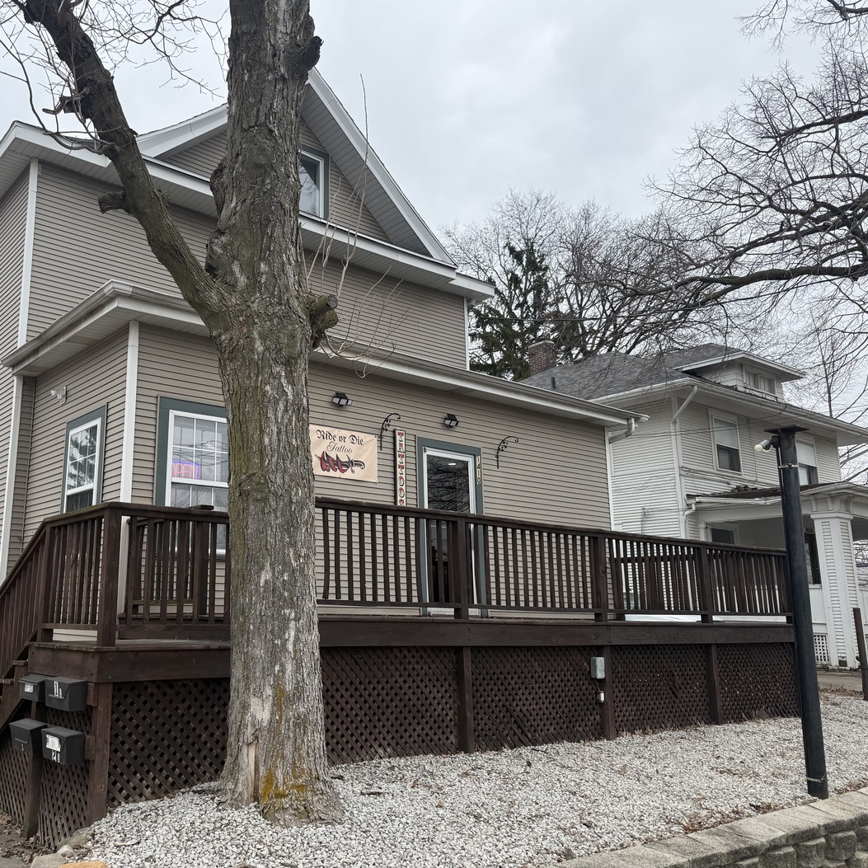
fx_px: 823
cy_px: 429
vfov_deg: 55.6
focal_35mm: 29
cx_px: 279
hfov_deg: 54.3
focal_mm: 6.76
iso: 80
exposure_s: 1/1727
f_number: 1.78
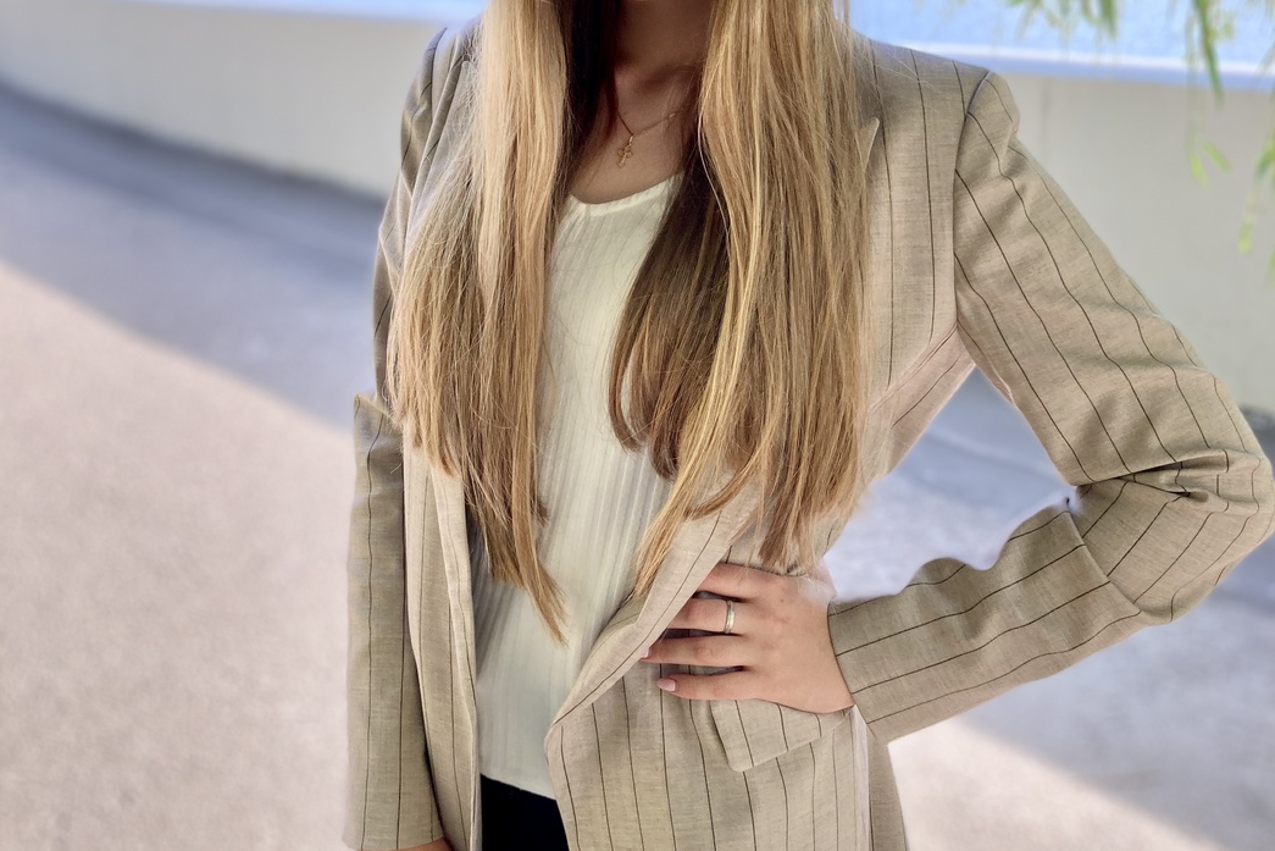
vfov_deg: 34.0
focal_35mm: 39
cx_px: 637
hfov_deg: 49.5
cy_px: 299
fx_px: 1381
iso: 20
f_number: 1.8
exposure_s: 1/174
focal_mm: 3.99
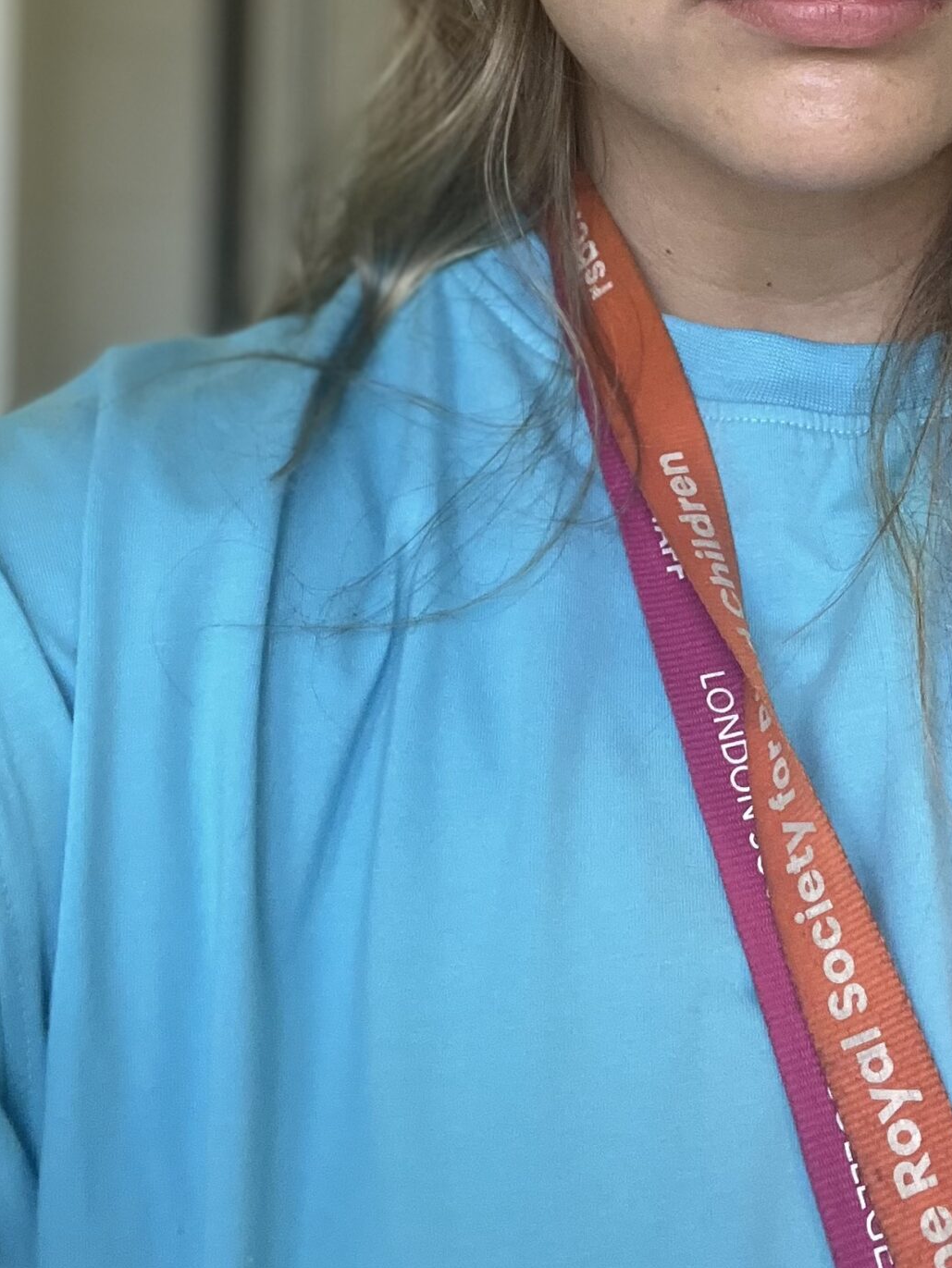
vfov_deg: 33.3
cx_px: 768
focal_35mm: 56
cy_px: 235
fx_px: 2053
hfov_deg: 25.6
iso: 125
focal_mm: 2.71
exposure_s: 1/60
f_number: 2.2
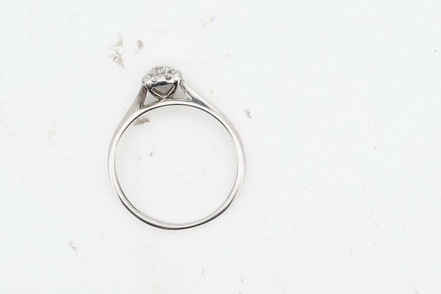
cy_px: 124
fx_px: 1115
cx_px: 228
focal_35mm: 91
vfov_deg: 15.0
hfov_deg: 22.4
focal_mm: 30
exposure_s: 1/100
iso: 200
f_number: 22
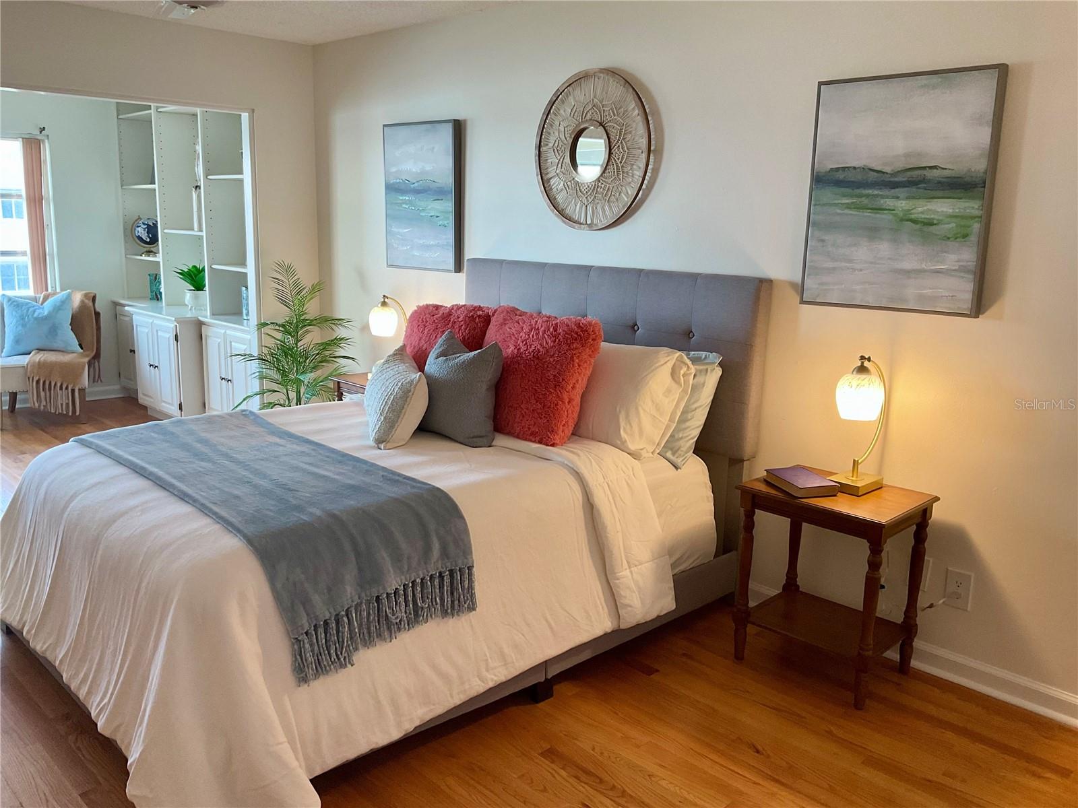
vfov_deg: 48.2
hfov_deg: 61.7
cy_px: 404
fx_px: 903
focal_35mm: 29
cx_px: 539
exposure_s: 1/60
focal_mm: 3
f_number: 1.8
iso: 64
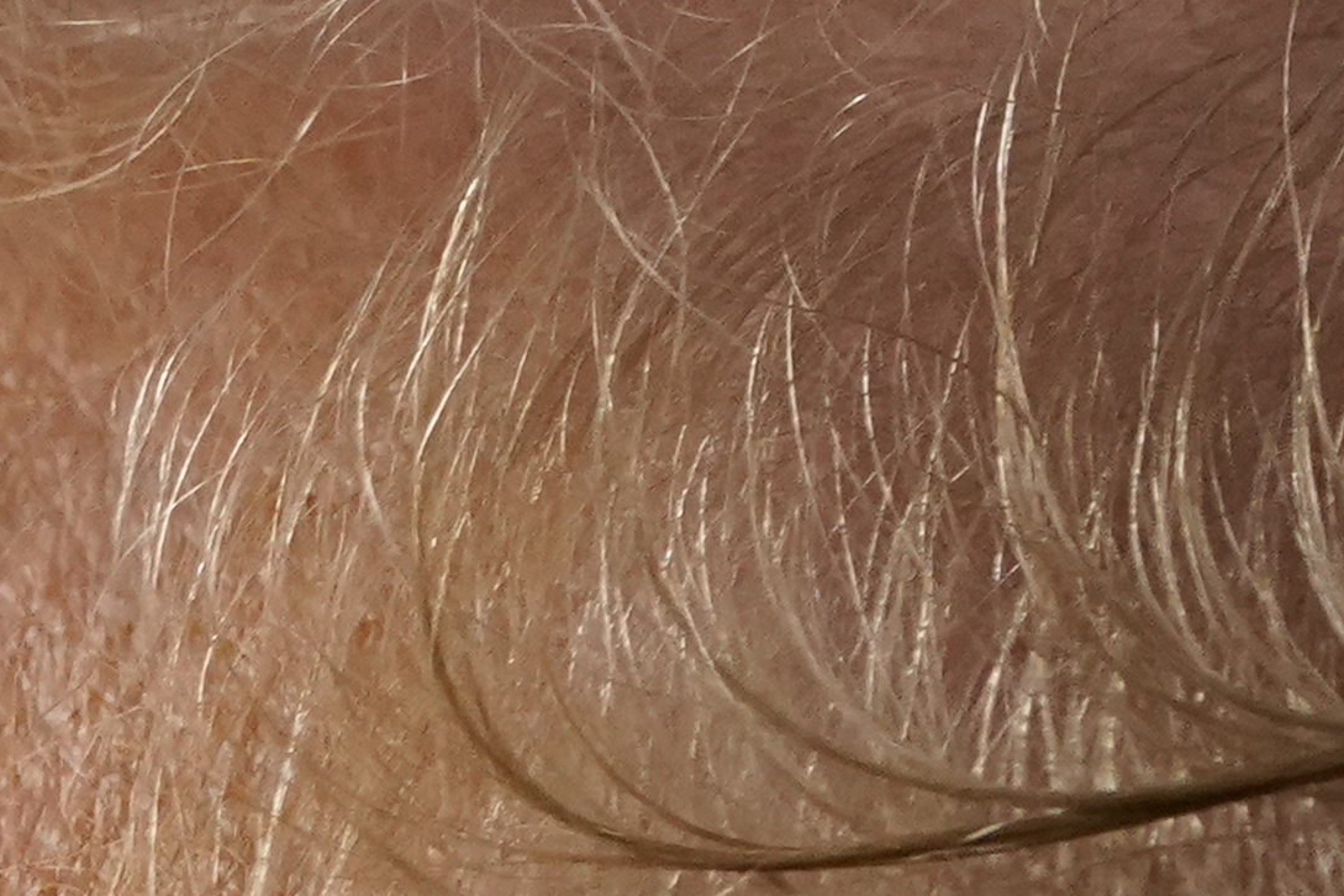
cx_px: 863
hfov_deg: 0.9
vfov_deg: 0.6
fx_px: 81679
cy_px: 2426
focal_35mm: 2188
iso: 5000
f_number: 6.3
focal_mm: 397
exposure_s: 1/500
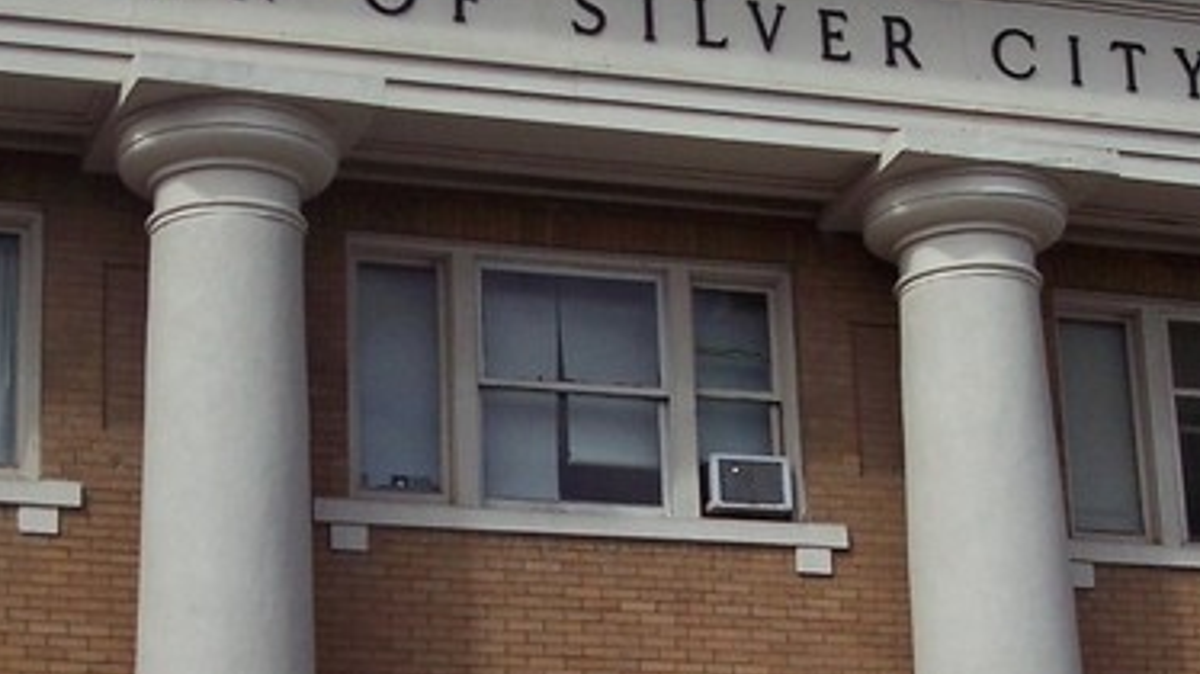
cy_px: 364
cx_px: 533
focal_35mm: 102
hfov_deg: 20.9
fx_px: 3244
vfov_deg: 11.9
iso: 100
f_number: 4
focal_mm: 8
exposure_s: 1/1000
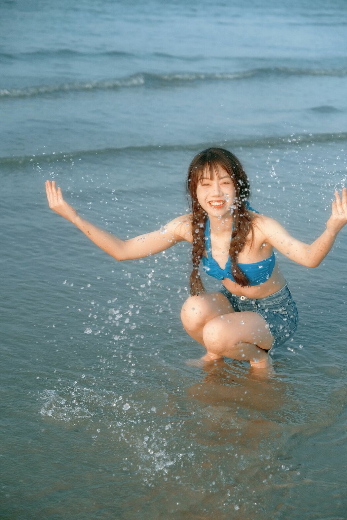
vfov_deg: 28.5
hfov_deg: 19.2
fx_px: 1026
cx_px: 174
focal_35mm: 71
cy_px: 260
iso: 250
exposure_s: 1/2000
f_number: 2.8
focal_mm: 47
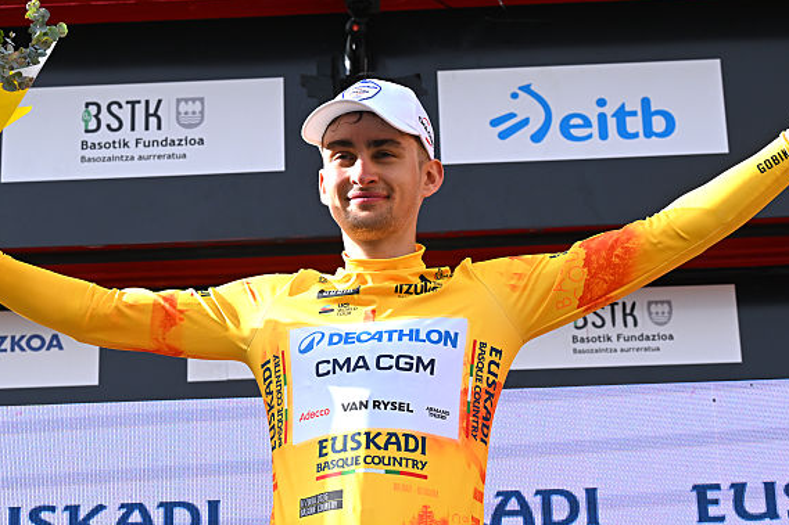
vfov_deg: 10.9
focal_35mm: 126
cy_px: 292
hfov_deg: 16.3
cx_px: 319
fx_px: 2761
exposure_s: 1/800
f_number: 5
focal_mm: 70
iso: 320
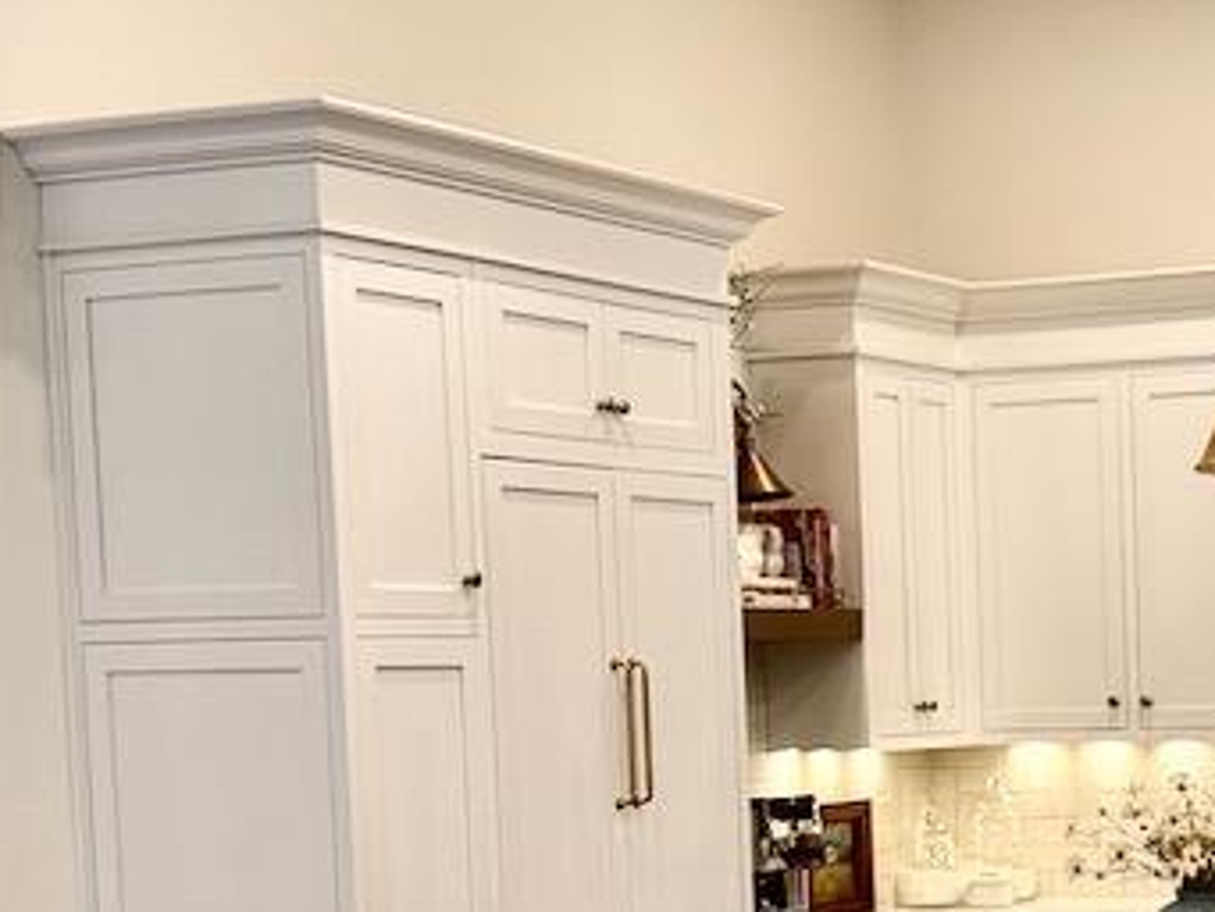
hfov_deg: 20.8
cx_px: 1297
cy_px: 901
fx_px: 3160
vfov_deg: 16.1
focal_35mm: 90
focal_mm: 6.76
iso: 100
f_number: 1.78
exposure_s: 1/60
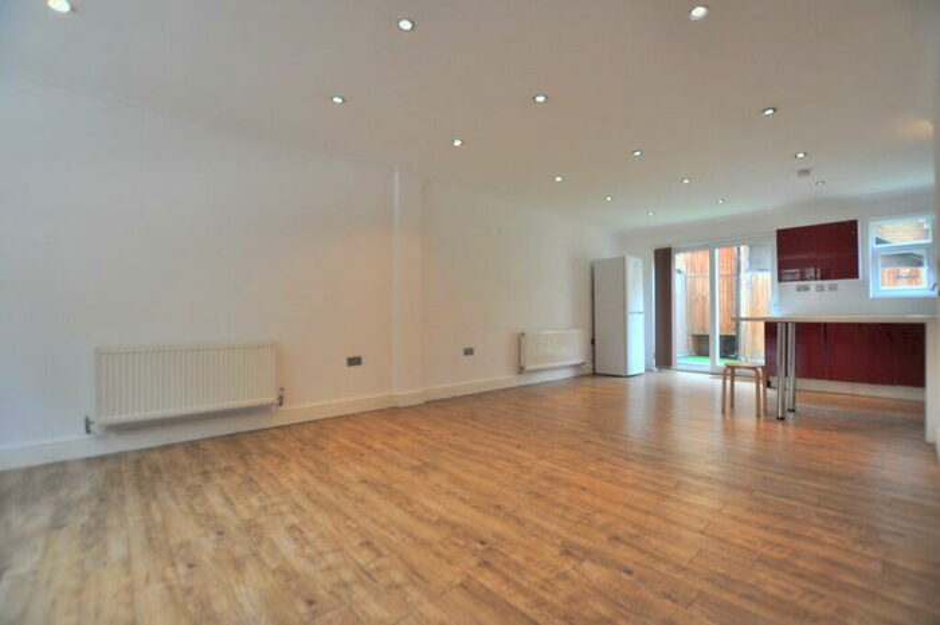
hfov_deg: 100.5
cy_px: 312
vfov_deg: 77.2
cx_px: 470
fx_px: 391
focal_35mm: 15
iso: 400
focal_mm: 10
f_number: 4
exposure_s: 1/60
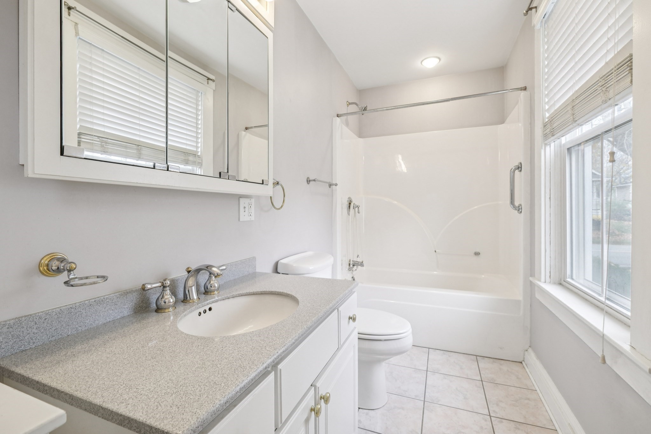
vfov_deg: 77.3
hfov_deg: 100.4
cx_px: 326
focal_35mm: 15
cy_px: 217
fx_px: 271
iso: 200
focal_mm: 10
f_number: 5.6
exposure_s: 1/15
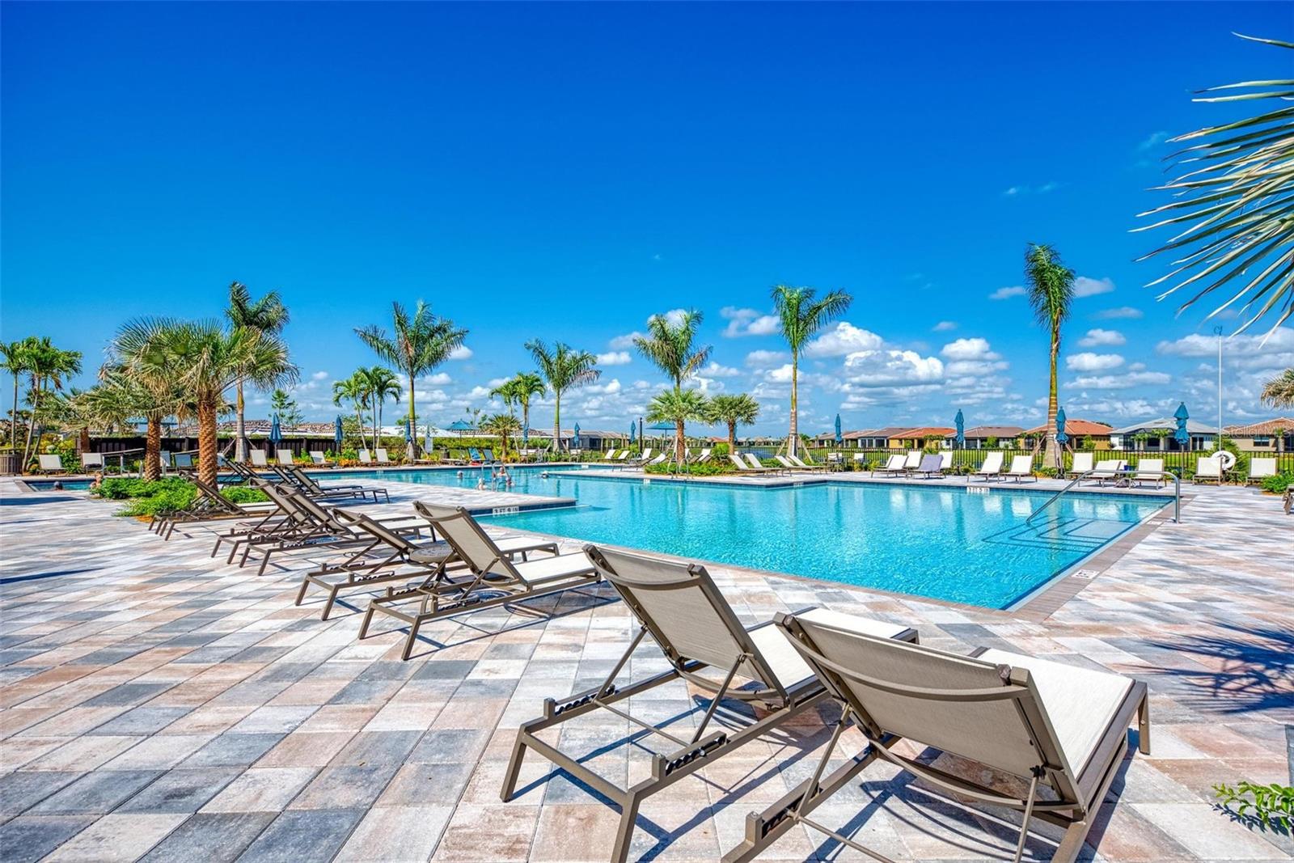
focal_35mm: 18
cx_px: 647
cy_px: 432
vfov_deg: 67.4
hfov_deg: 90.0
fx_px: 647
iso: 250
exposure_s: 1/3200
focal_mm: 18
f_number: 7.1
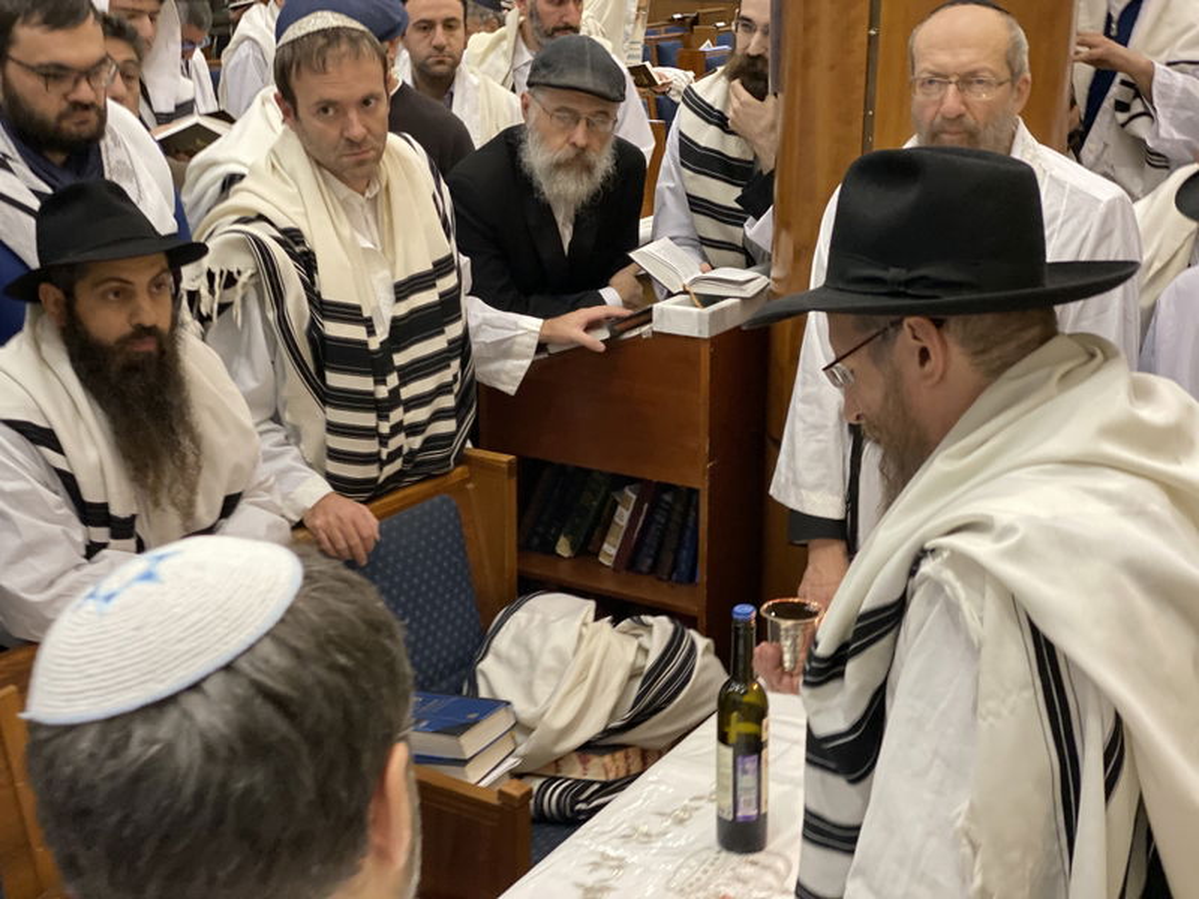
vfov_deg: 28.0
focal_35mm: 52
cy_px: 450
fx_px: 1801
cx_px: 600
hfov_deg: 36.8
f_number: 2
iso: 250
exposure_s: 1/50
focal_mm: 6
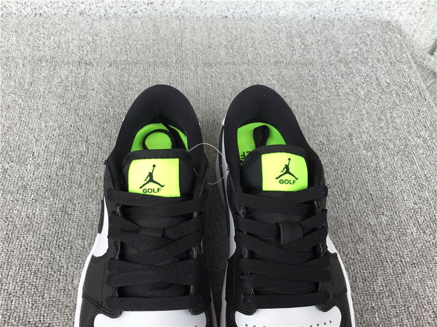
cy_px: 164
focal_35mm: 31
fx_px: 391
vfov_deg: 45.4
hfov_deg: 58.4
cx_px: 218
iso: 25
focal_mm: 3.3
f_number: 2.4
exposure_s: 1/169
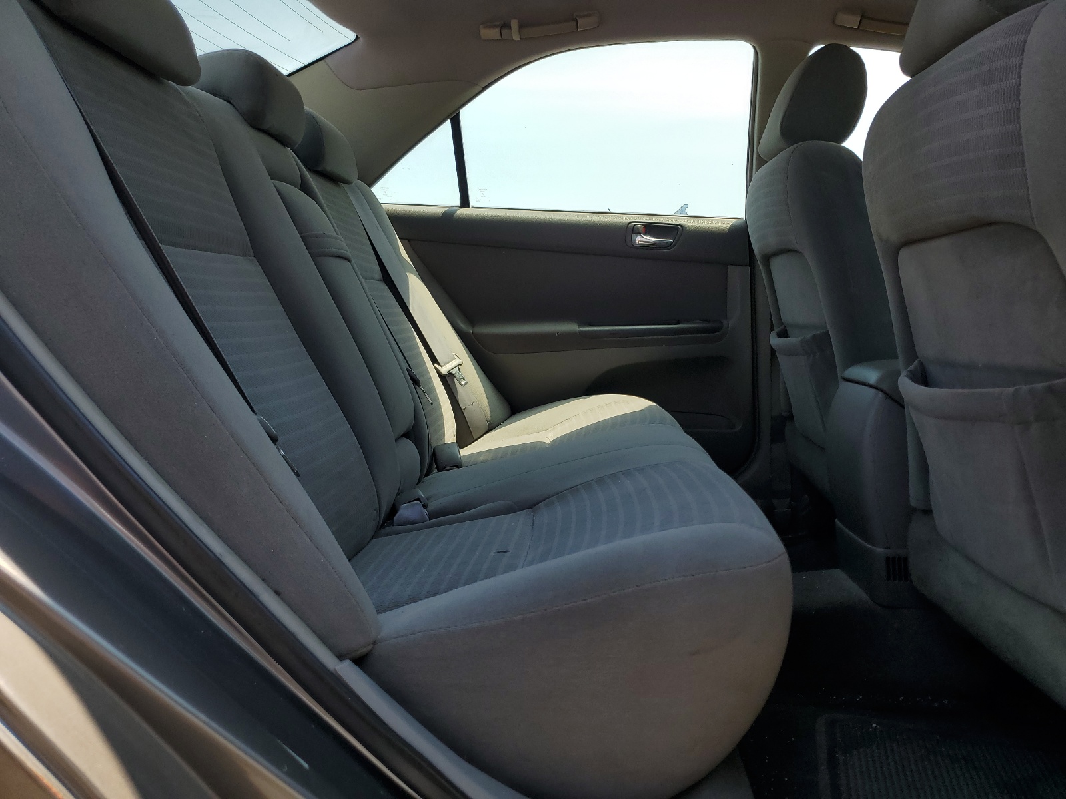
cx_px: 533
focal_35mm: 26
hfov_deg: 67.3
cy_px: 400
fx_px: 801
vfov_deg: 53.1
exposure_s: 1/1429
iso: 50
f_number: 1.5
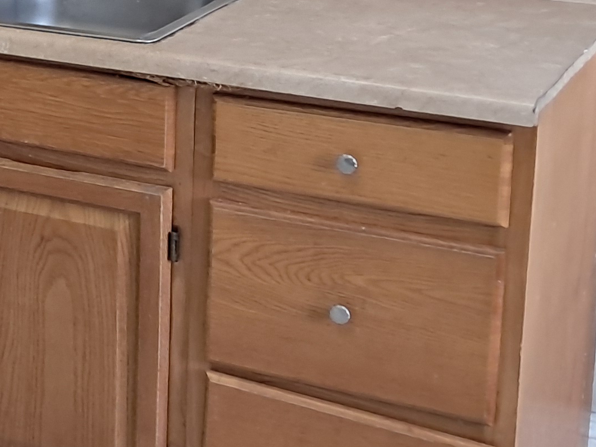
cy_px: -30
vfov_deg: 14.1
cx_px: -336
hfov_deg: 17.0
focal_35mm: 103
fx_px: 1773
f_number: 1.8
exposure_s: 1/50
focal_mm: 4
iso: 160
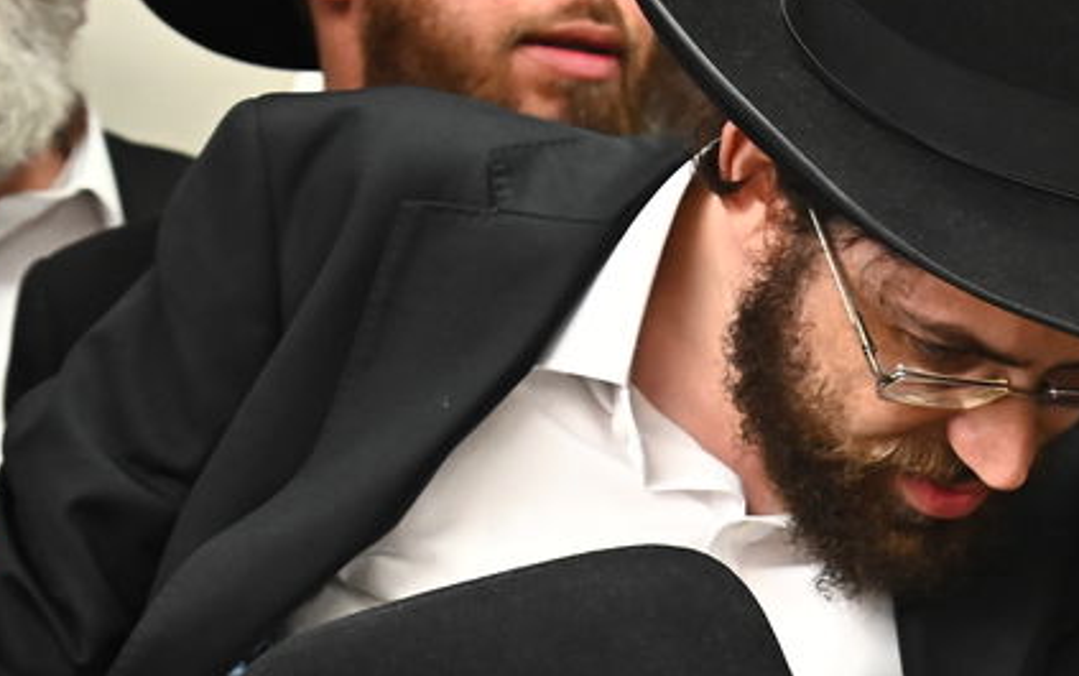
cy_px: 1010
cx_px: 1548
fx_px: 4561
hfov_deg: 12.9
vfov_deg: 8.3
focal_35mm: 155
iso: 3200
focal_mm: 46
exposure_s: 1/200
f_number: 4.5
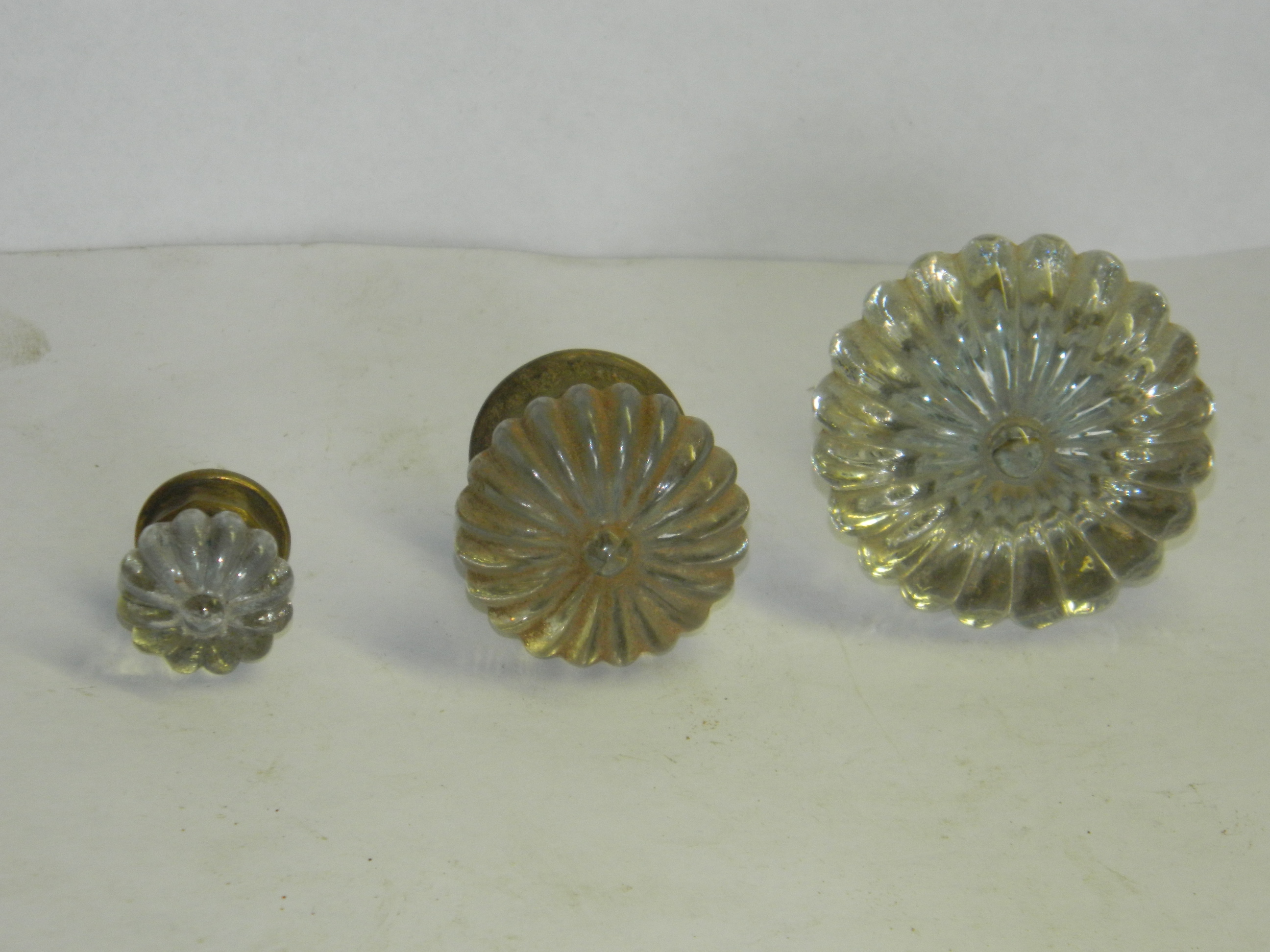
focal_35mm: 278
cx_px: 635
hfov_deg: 7.1
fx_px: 10199
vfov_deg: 5.3
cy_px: 476
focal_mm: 50
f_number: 5.6
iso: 200
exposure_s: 1/40
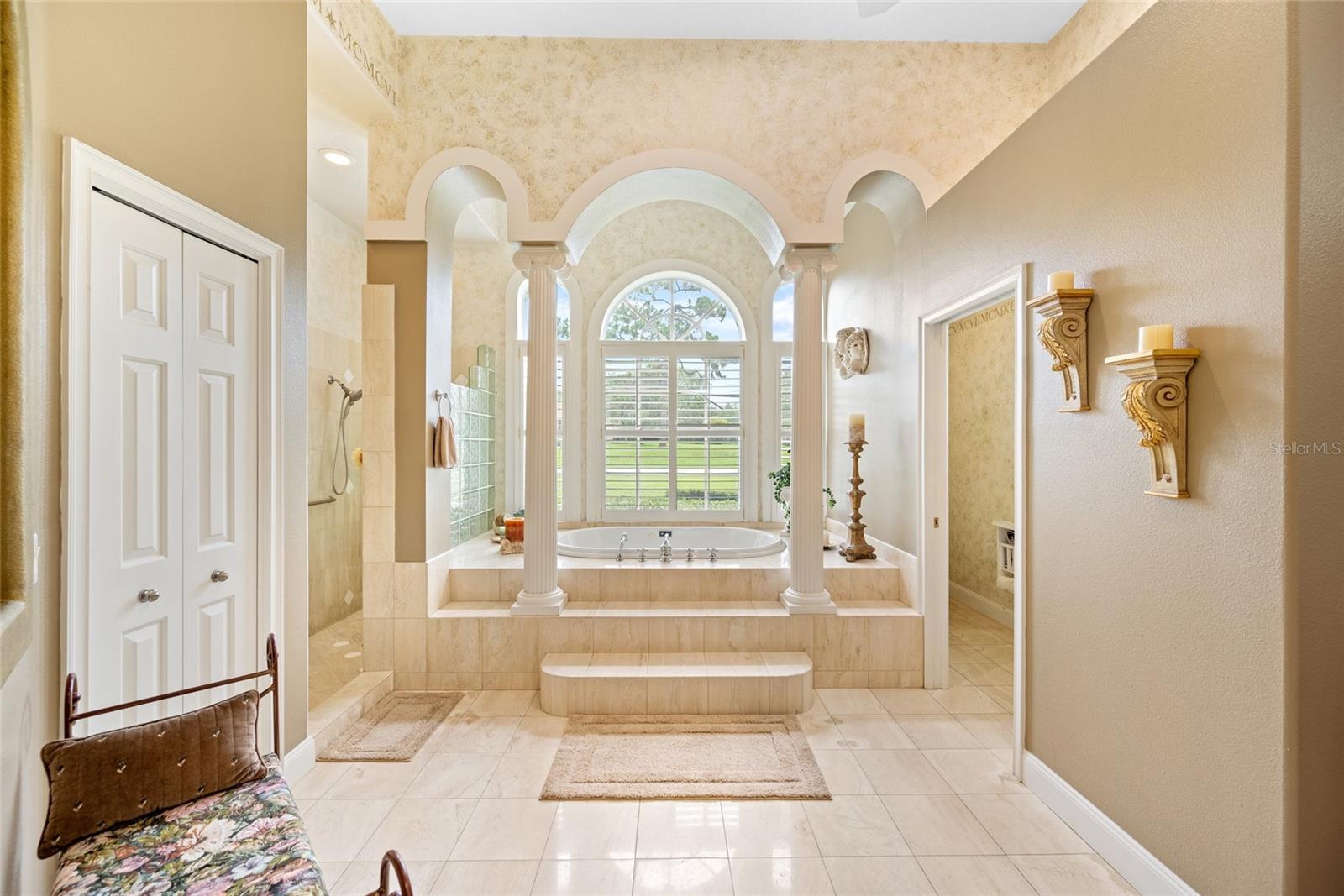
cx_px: 672
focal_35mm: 14
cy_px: 448
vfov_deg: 81.2
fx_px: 523
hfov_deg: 104.2
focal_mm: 14
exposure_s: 1/15
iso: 250
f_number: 6.3
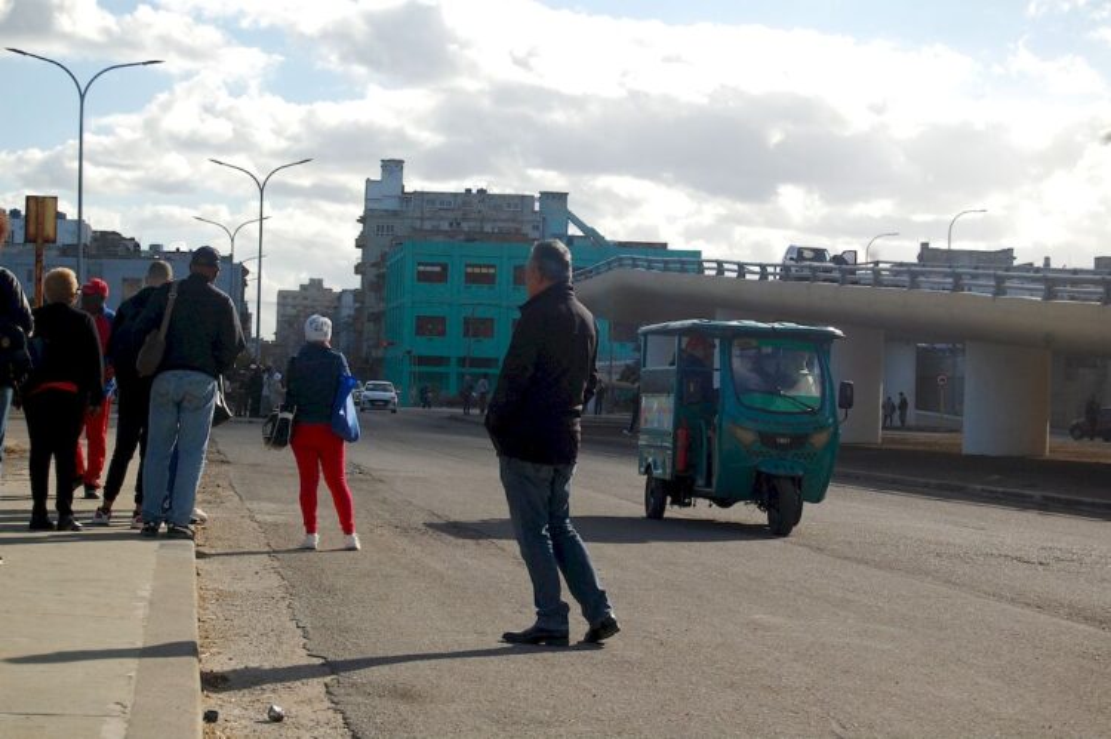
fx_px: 2544
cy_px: 370
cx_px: 556
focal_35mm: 82
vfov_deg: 16.5
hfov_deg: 24.6
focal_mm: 55
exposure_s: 1/1000
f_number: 5.6
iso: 400
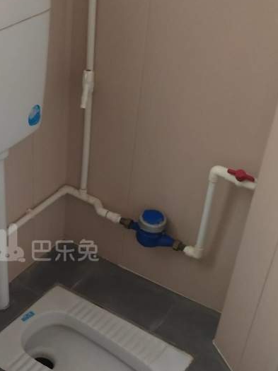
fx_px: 654
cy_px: 243
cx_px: 42
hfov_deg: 23.5
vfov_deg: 31.5
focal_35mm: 61
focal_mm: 3.95
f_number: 1.8
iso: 161
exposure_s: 1/100
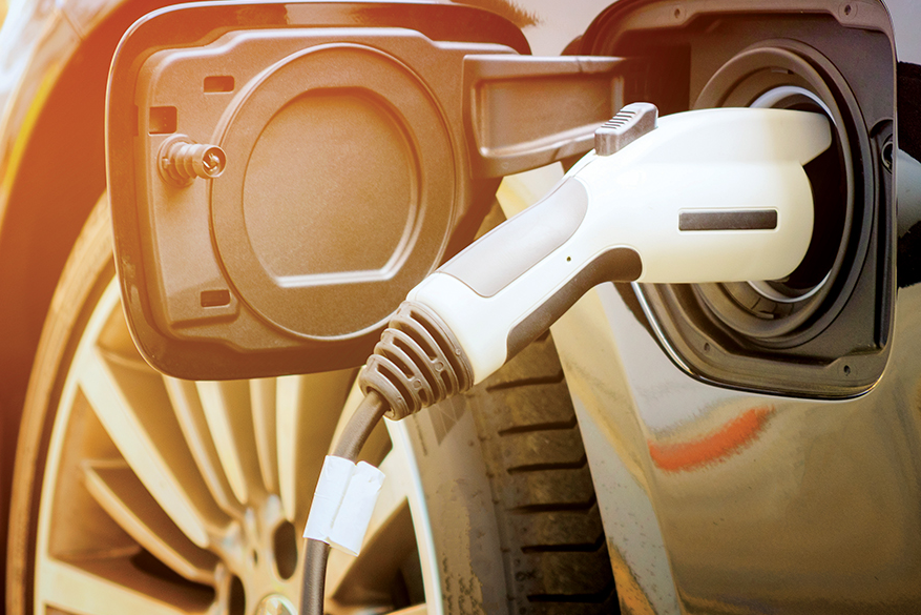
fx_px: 3633
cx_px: 517
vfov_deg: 9.7
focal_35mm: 142
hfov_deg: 14.4
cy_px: 244
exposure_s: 1/80
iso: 200
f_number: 4
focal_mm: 55
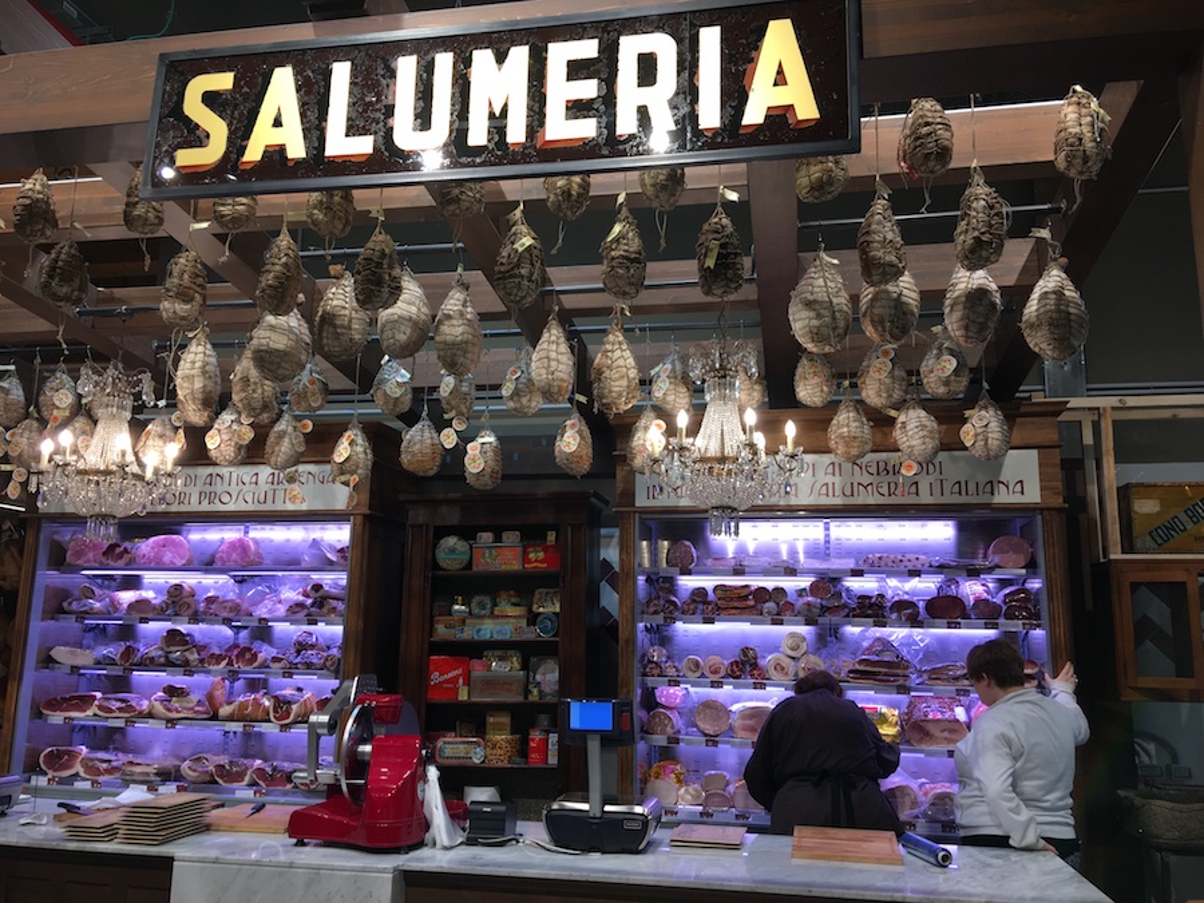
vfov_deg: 48.2
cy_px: 452
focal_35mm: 29
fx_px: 1009
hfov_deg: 61.7
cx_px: 602
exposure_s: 1/33
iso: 32
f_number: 2.2
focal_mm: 4.15
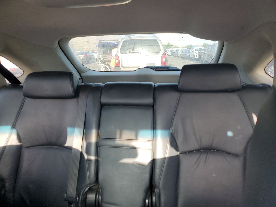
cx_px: 138
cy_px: 104
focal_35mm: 26
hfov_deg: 67.3
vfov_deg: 53.1
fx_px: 207
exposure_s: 1/120
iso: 82
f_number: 1.5
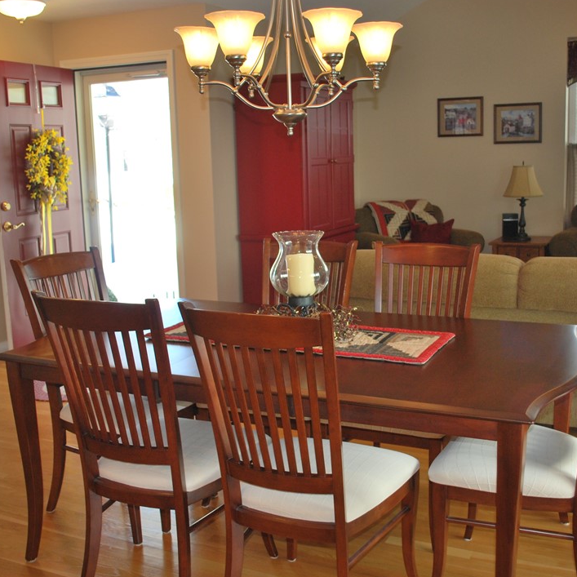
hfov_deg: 39.1
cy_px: 284
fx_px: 811
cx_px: 328
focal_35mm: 43
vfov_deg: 39.2
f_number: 4
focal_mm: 22
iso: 200
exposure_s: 1/80
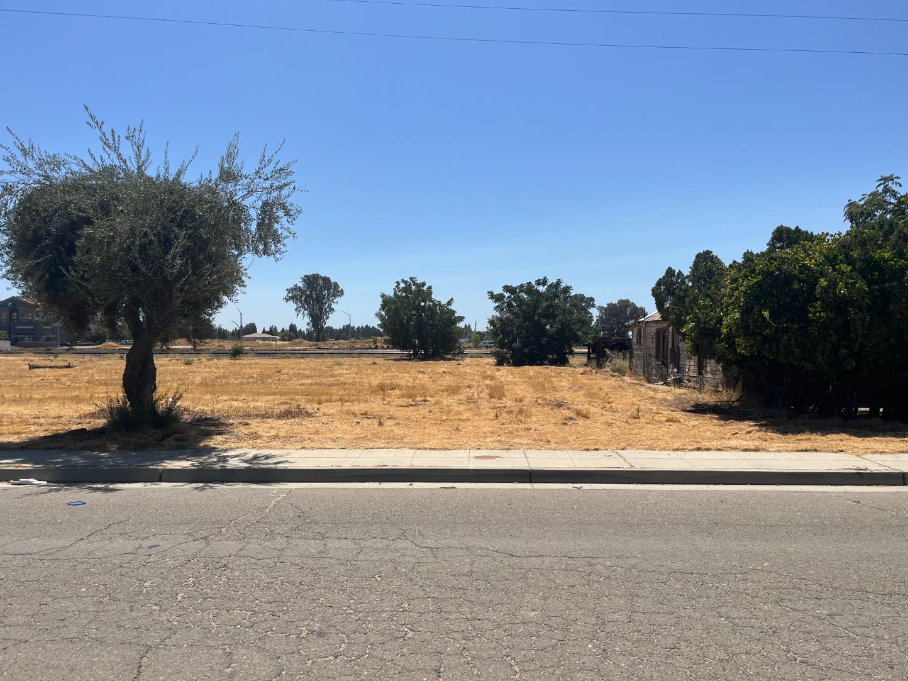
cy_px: 342
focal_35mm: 27
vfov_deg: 51.4
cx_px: 464
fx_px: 708
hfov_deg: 65.3
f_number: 1.6
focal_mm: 5.1
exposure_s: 1/5556
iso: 50
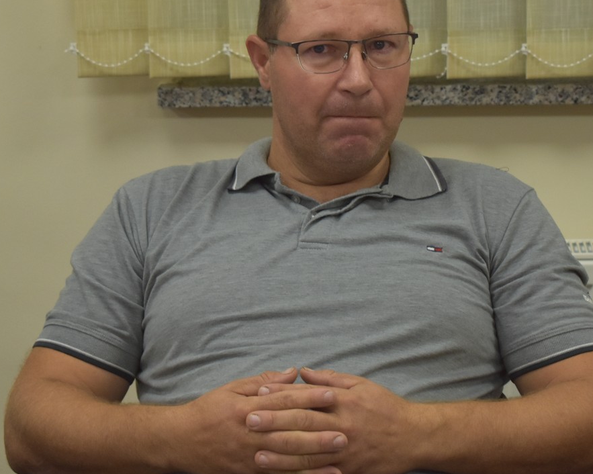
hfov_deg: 15.5
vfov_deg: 12.4
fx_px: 2176
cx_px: 340
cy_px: 218
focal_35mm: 124
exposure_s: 1/125
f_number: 5.3
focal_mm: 48
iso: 800
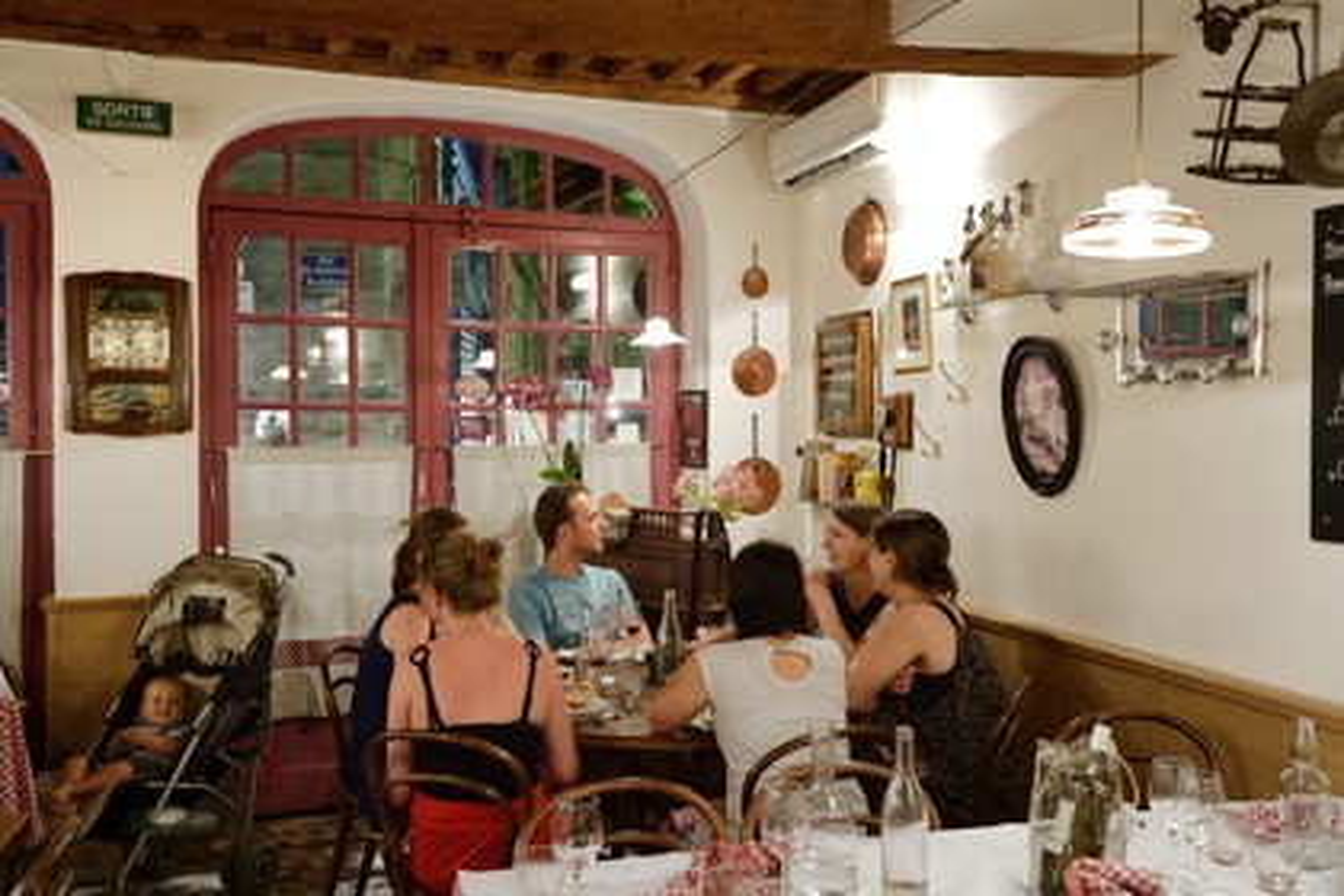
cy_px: 448
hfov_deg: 54.4
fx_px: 1307
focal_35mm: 35
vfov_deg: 37.9
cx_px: 672
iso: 1000
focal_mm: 35
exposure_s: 1/8
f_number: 4.5
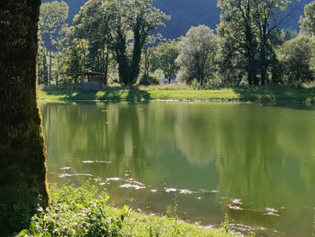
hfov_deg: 32.3
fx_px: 537
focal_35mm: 59
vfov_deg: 24.4
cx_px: 221
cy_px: 47
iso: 125
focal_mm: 4.75
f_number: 1.75
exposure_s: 1/1866
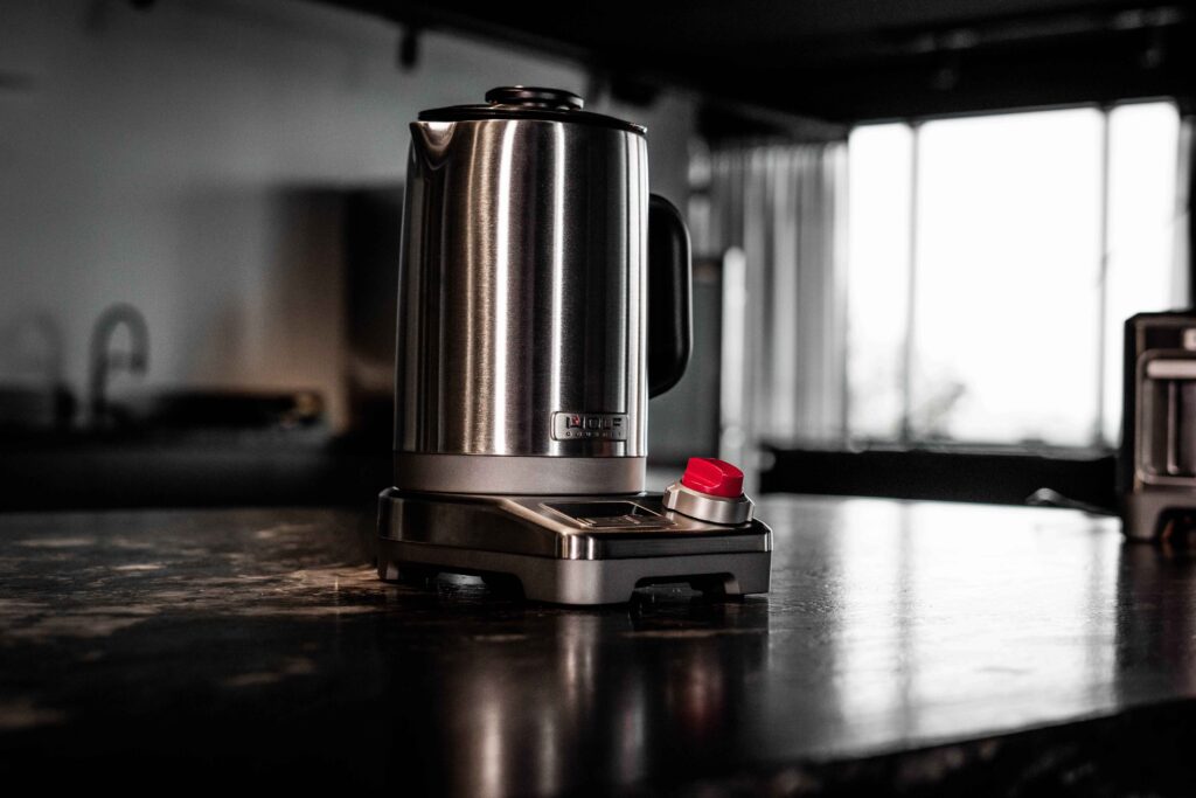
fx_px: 1661
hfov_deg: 39.6
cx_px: 598
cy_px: 399
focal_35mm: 50
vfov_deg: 27.0
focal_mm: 50
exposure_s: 1/800
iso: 1000
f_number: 3.5
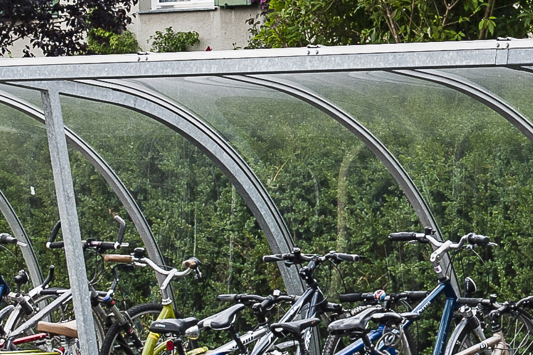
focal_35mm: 207
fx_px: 3063
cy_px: 112
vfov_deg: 6.6
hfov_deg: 9.9
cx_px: 508
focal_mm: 42
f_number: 8
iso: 200
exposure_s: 1/60
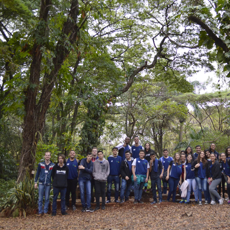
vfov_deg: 36.1
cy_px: 113
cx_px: 155
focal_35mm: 47
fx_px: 353
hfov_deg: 35.7
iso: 800
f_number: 4
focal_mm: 24
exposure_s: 1/500
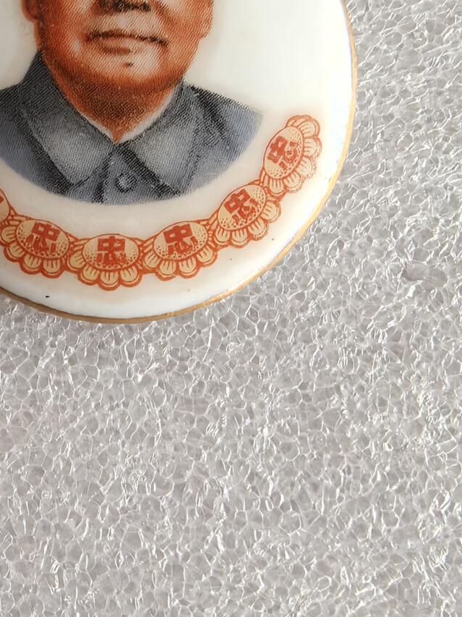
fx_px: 1015
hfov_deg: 25.6
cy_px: 1
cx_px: 176
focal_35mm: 57
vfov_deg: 31.3
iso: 320
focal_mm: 1.95
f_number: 2.2
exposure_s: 1/50
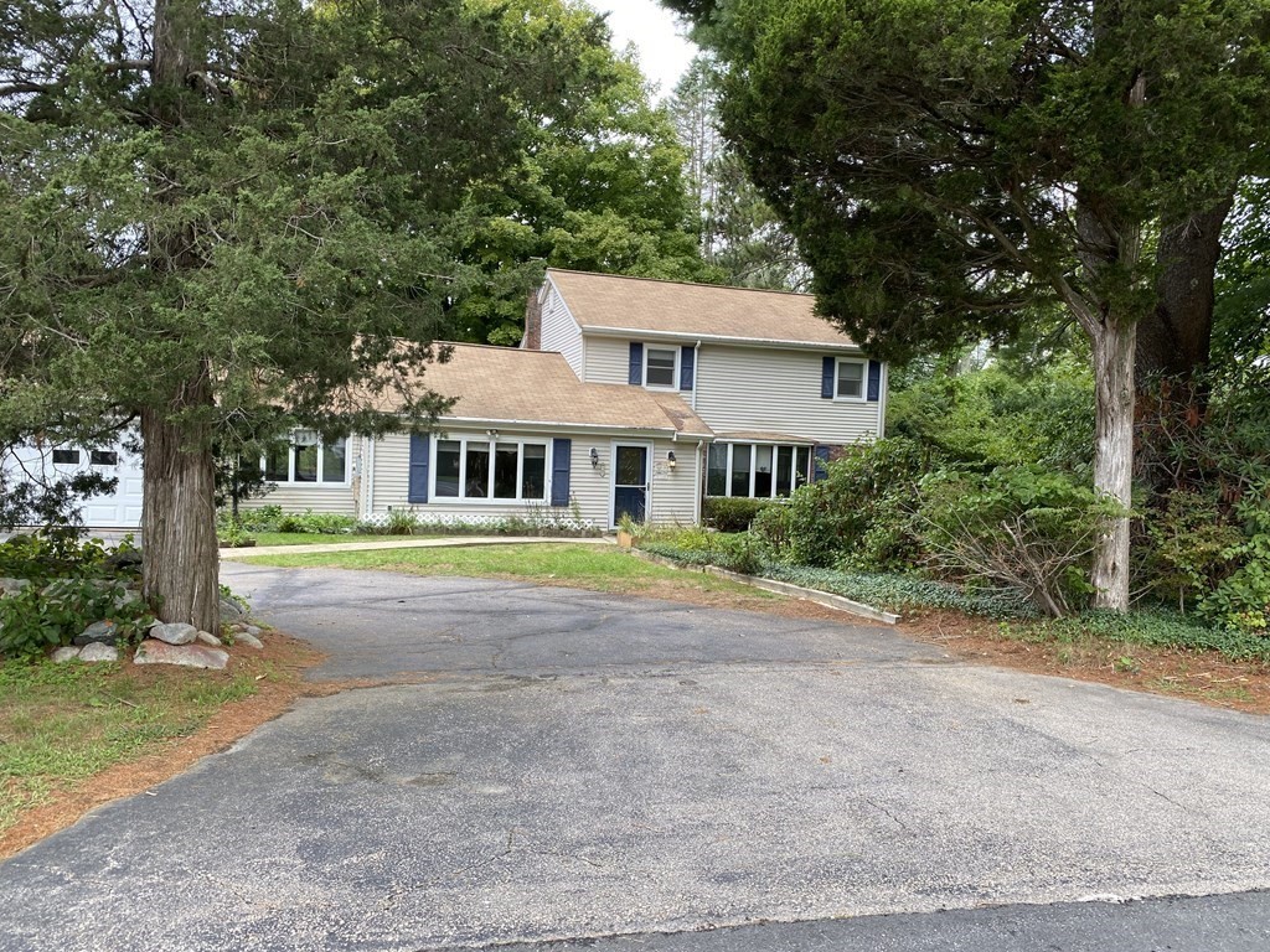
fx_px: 954
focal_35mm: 26
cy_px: 476
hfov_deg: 67.3
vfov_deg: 53.1
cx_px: 635
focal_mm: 4.25
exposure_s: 1/288
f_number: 1.8
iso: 32
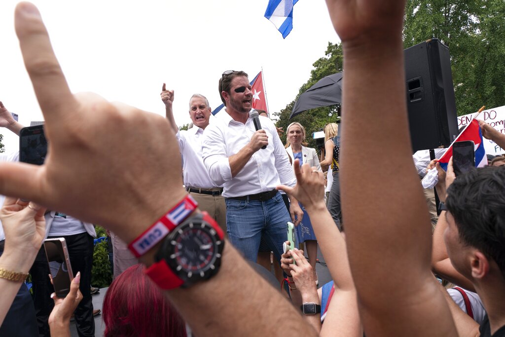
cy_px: 168
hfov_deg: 73.7
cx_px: 252
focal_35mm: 24
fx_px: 337
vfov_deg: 53.1
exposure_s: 1/500
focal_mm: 24
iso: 320
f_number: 7.1
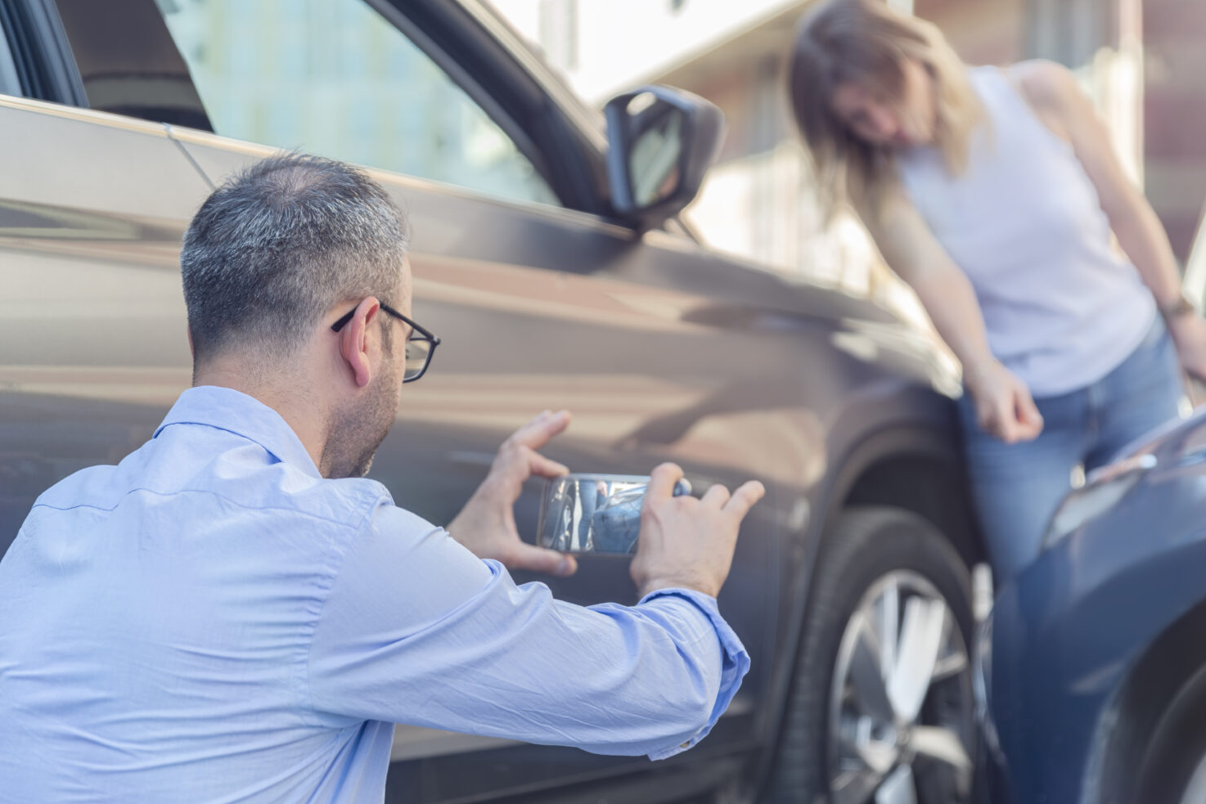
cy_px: 409
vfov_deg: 18.0
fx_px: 2546
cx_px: 628
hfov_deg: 26.6
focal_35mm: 76
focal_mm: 70
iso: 125
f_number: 2.8
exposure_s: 1/100
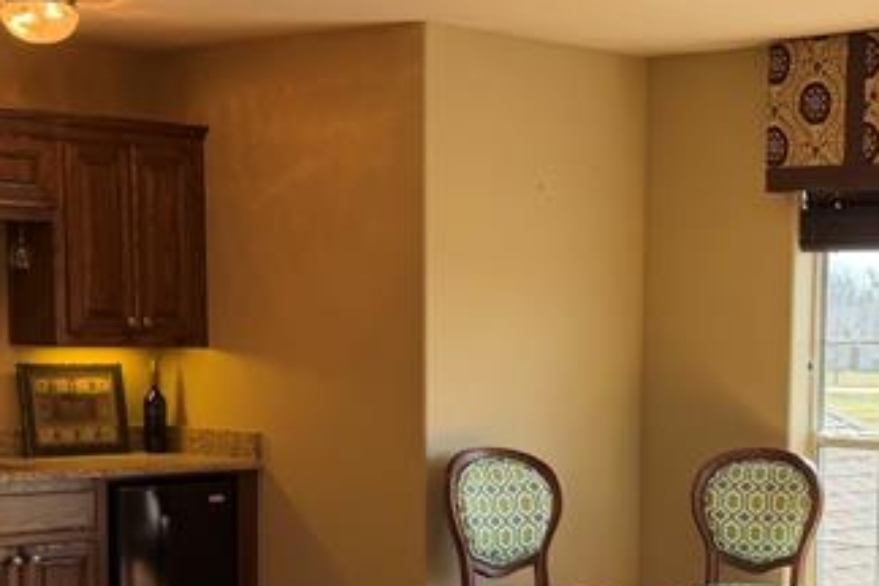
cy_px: 534
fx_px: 1929
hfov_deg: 25.3
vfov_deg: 17.0
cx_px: 686
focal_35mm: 79
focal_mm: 6.76
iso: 80
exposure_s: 1/195
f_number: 1.78
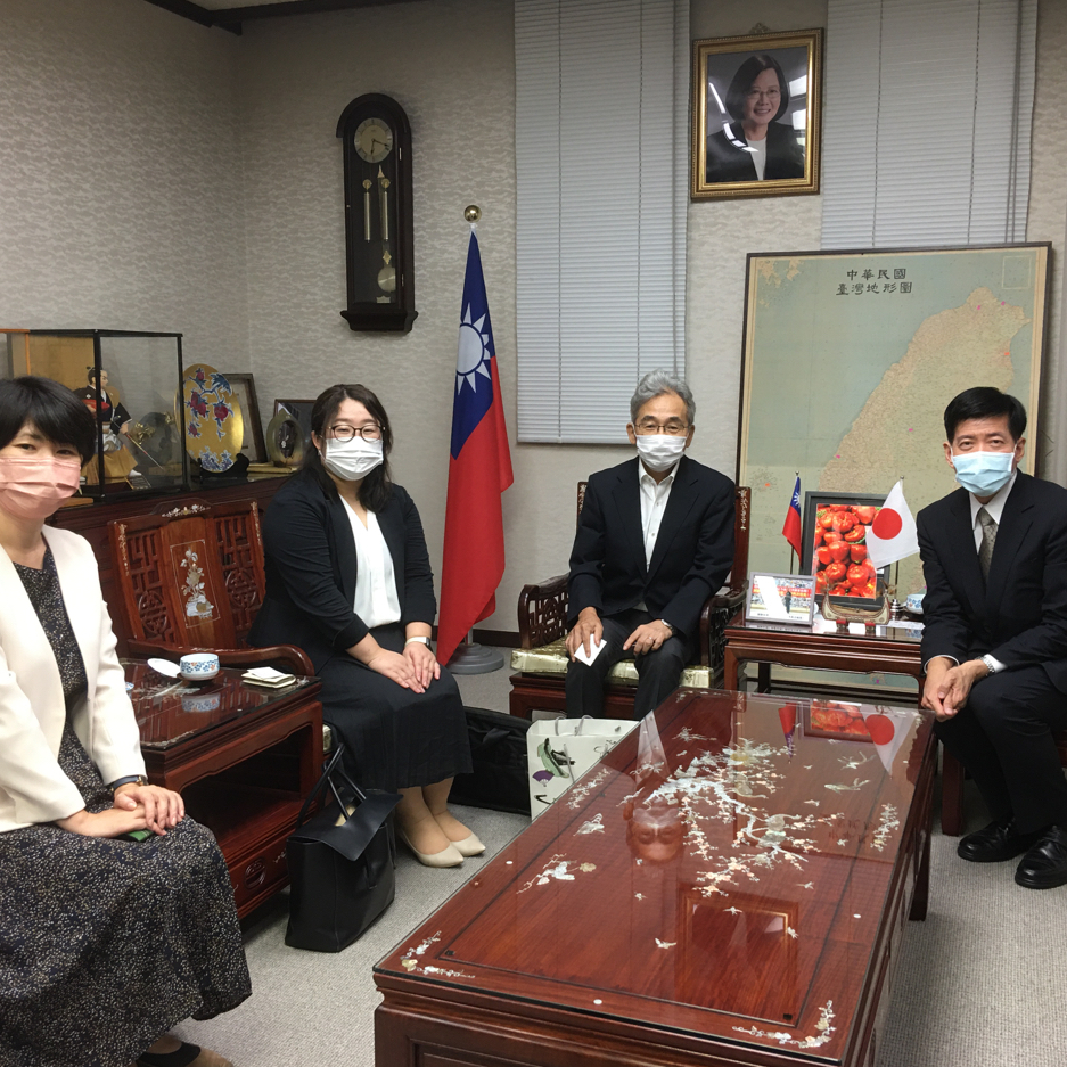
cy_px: 539
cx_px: 563
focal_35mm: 35
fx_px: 1221
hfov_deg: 47.2
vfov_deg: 47.2
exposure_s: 1/15
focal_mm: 4.15
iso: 32
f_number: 2.2
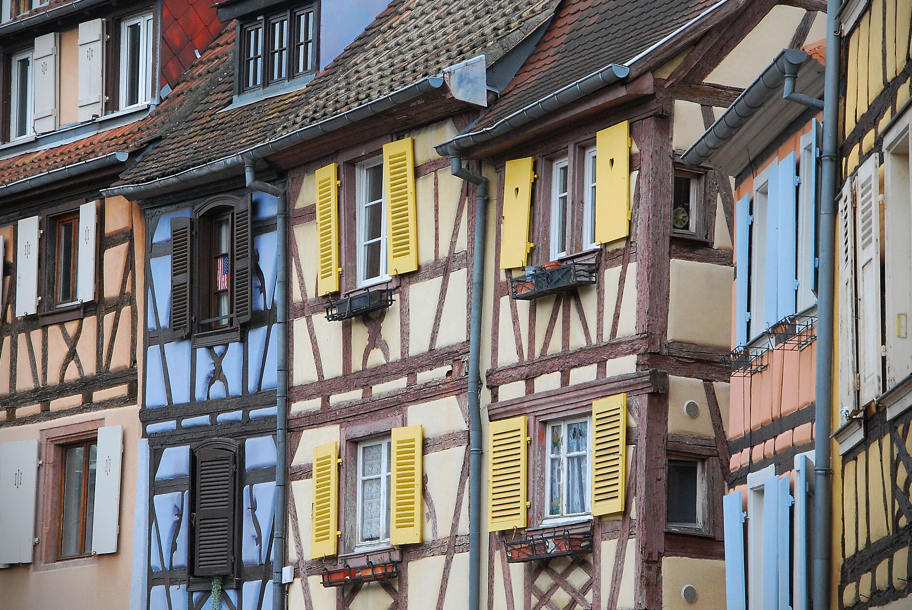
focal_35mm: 154
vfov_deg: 8.9
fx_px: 3906
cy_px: 266
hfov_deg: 13.3
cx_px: 456
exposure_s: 1/160
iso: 800
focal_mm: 80
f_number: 7.1
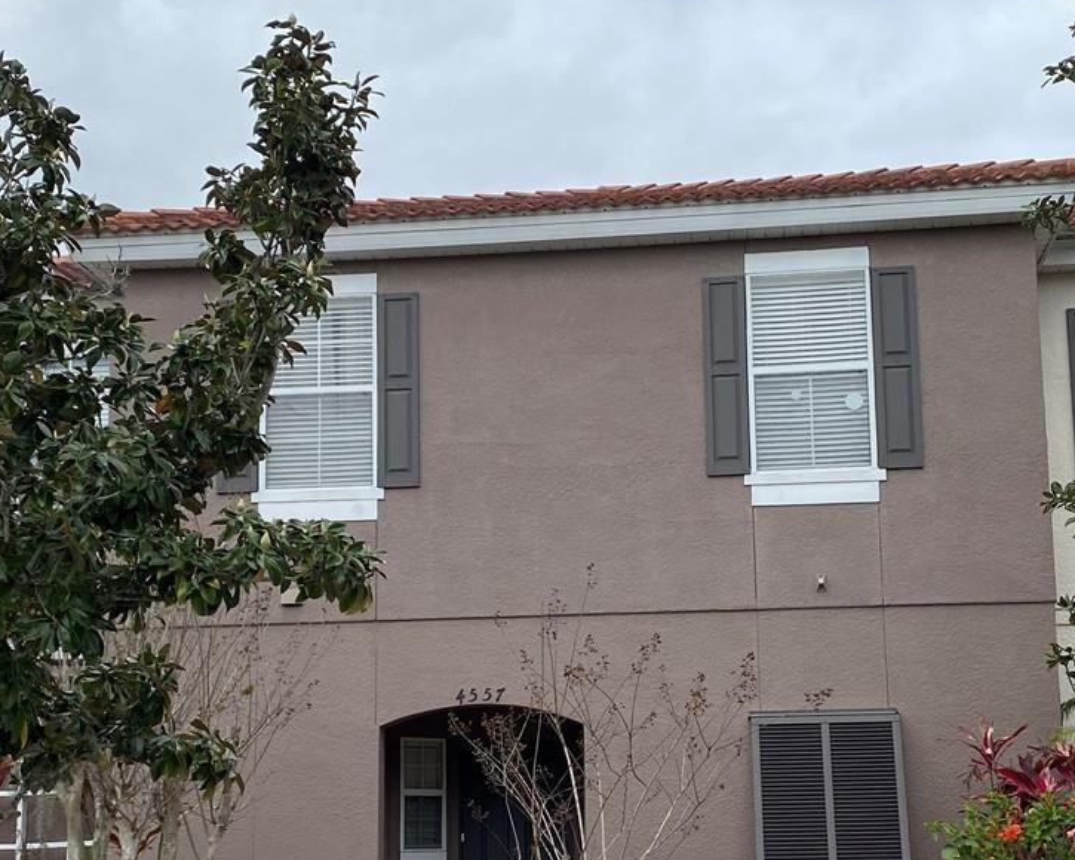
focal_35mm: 56
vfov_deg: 27.0
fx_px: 1782
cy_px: 560
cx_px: 566
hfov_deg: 33.6
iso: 32
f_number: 1.8
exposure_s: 1/2817
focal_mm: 4.25
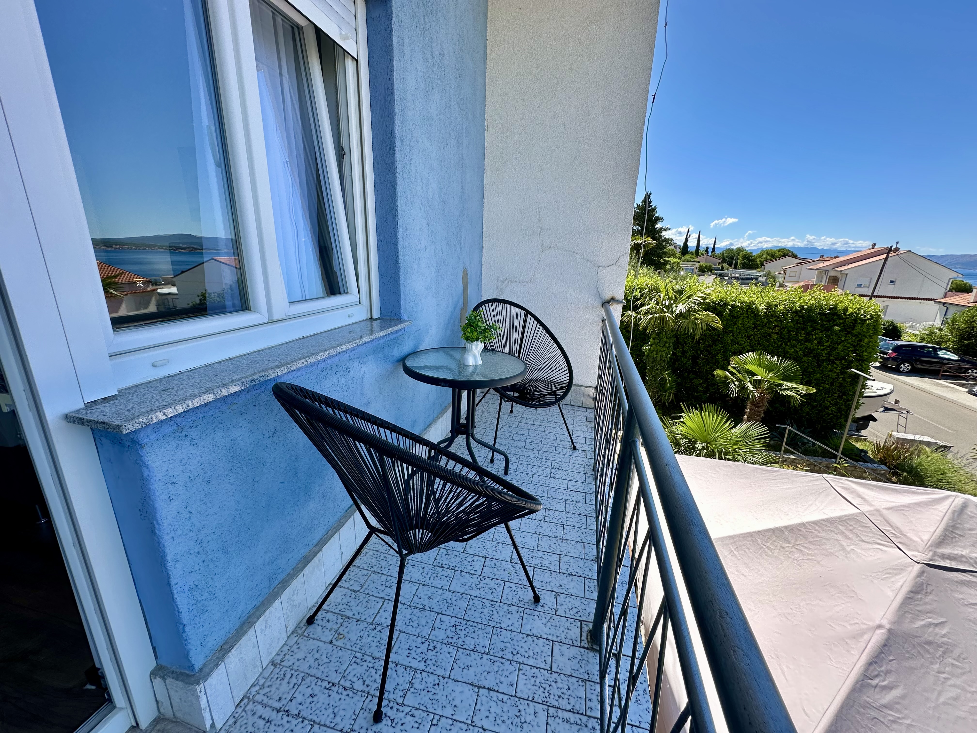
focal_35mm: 14
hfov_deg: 102.1
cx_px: 488
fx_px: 395
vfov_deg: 85.7
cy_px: 366
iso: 40
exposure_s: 1/626
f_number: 2.2
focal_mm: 2.22
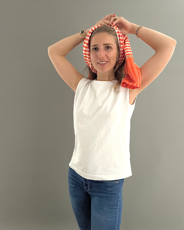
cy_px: 124
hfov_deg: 51.5
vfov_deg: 62.1
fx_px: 191
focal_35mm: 28
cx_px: 93
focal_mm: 5.7
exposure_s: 1/30
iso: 800
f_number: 1.5
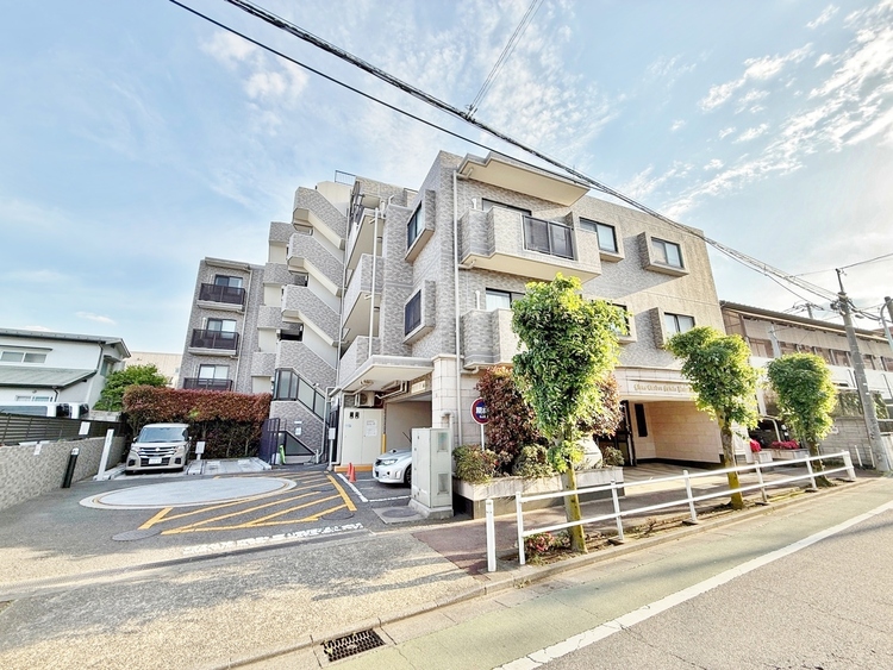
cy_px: 335
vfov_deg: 85.7
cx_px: 446
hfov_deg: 102.0
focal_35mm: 14
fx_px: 361
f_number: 2.2
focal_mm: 2.22
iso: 50
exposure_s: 1/303
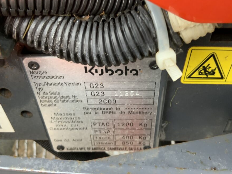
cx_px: 122
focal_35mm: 34
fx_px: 228
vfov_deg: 41.8
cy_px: 82
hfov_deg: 53.9
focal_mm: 3
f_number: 1.8
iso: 80
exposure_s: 1/60
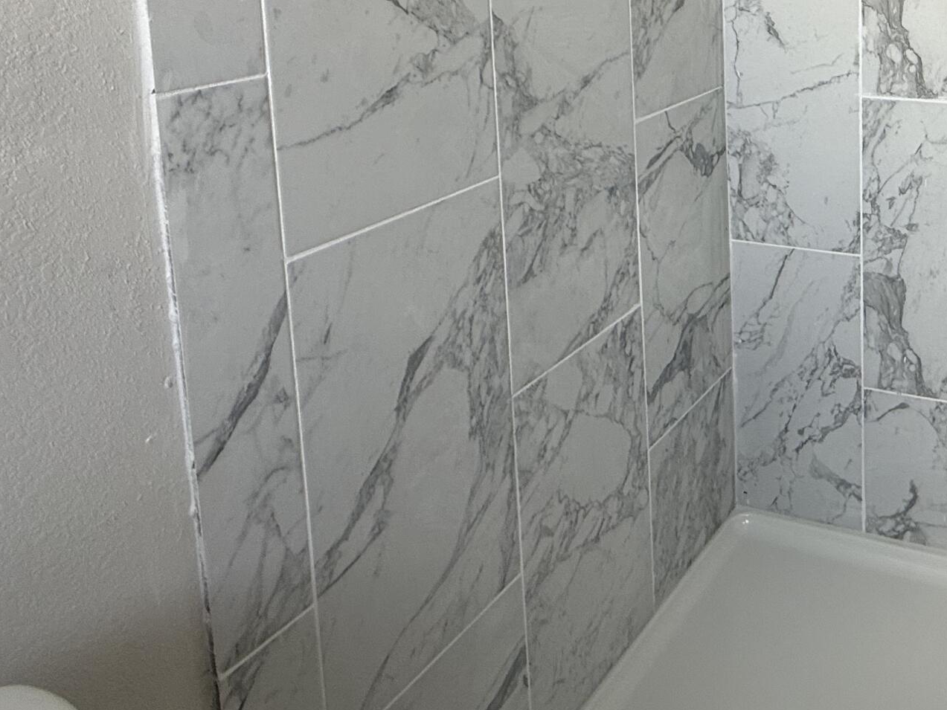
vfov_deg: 38.3
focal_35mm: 33
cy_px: 4
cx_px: 947
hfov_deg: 46.4
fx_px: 903
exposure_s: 1/99
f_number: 2.2
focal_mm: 2.22
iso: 50
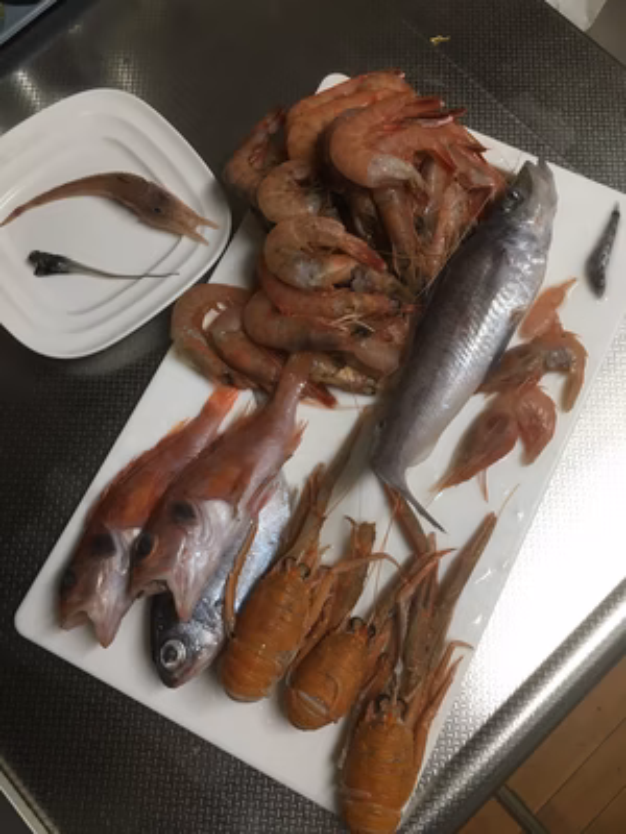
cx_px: 313
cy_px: 417
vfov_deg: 61.7
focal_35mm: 29
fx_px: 699
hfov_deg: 48.2
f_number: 2.2
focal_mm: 4.15
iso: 64
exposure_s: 1/30
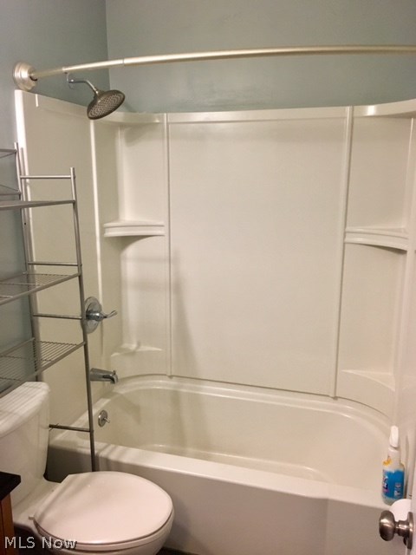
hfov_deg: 48.2
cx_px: 208
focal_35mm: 29
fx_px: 465
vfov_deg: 61.7
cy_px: 278
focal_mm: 4.15
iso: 125
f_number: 2.2
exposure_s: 1/30
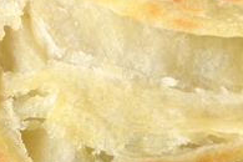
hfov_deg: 3.7
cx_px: 233
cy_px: 134
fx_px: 3726
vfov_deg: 2.5
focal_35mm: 552
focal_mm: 70
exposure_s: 1/80
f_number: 11
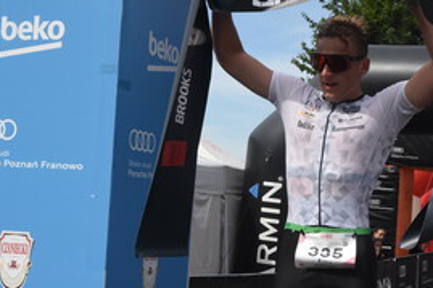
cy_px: 145
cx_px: 287
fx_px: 914
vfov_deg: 17.9
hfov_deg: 26.5
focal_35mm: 76
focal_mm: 32
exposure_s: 1/800
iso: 1250
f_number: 14
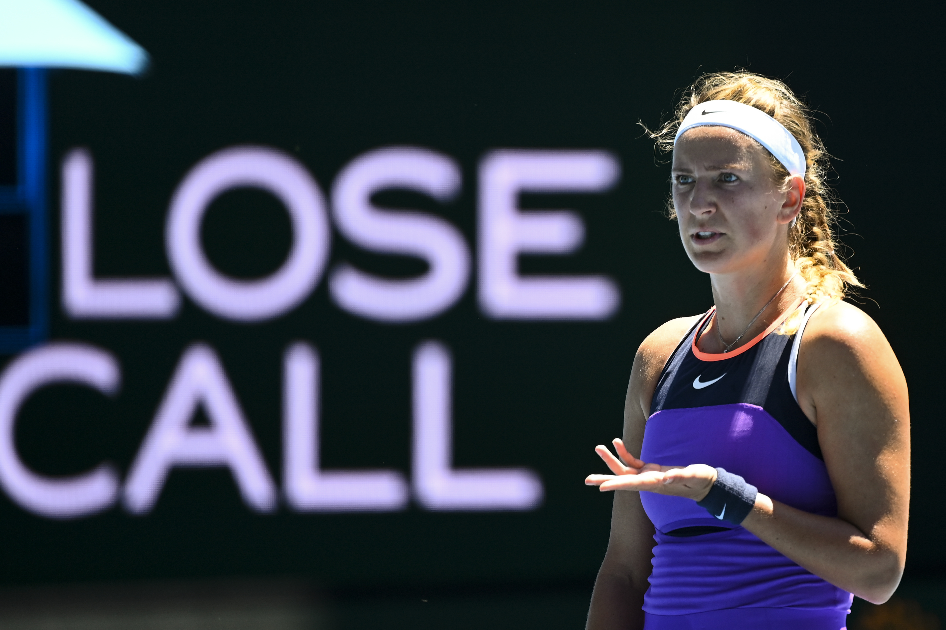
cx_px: 473
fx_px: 9985
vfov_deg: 3.6
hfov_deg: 5.4
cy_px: 315
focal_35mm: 380
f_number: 4
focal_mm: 380
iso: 500
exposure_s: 1/1250
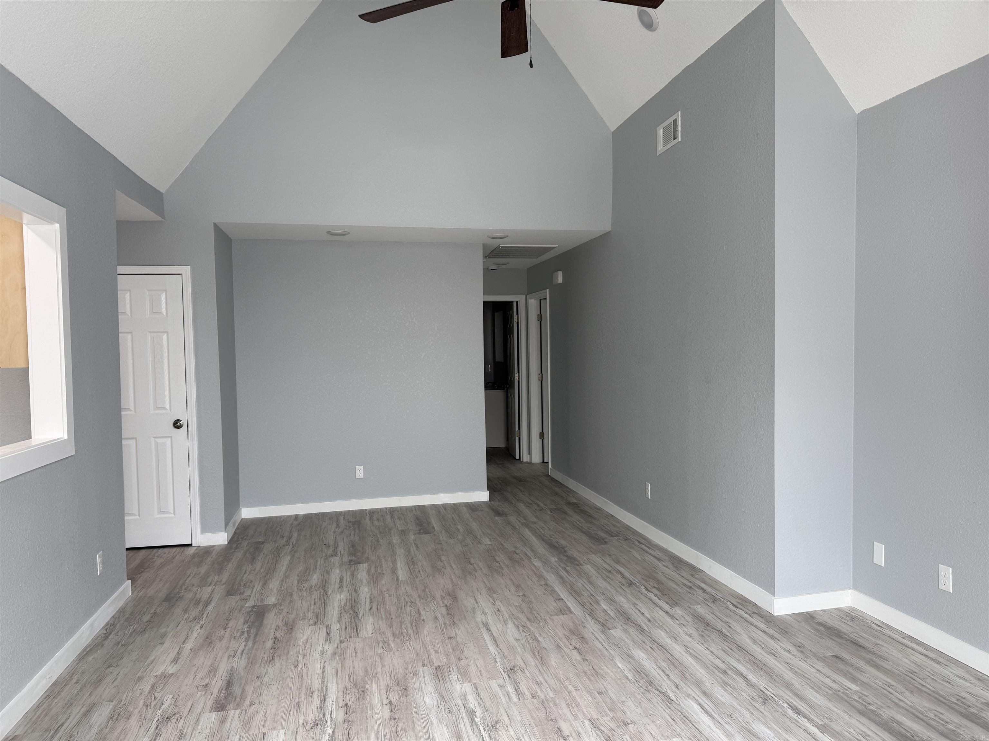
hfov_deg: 71.6
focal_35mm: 24
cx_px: 494
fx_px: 686
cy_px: 370
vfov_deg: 56.8
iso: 64
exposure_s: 1/121
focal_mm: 6.76
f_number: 1.78
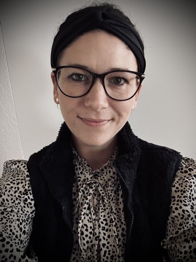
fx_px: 226
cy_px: 131
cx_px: 98
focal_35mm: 30
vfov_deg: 60.0
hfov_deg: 46.8
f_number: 1.9
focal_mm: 2.69
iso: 400
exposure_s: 1/36
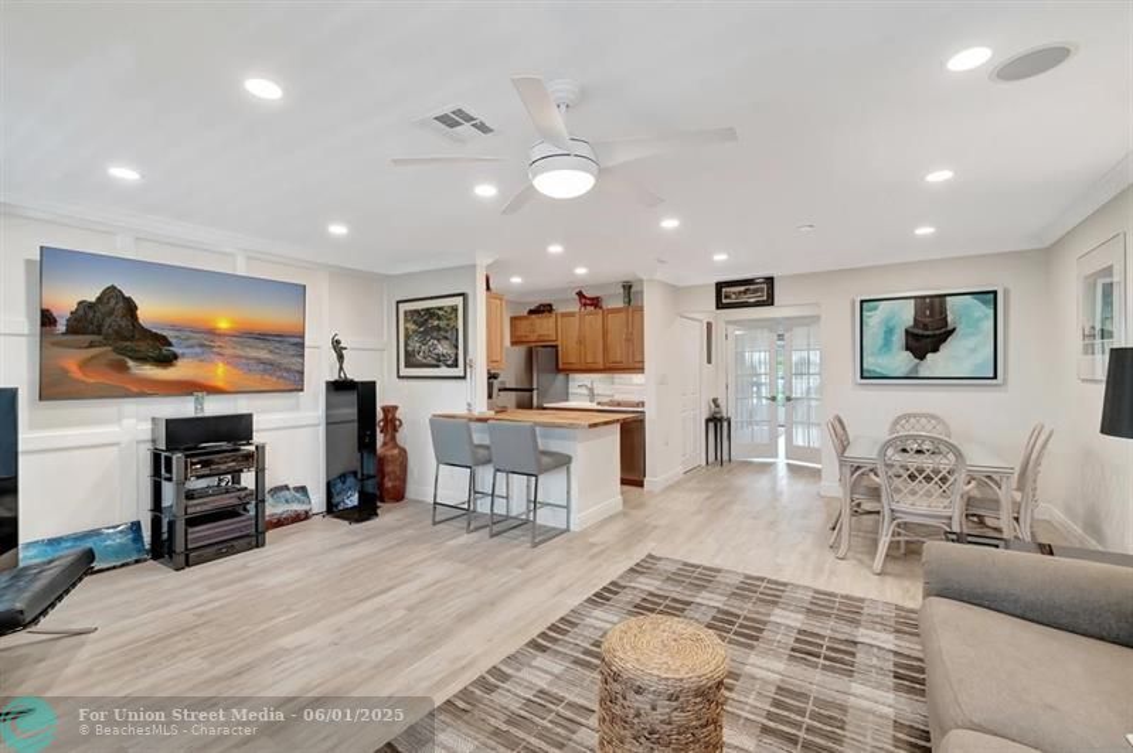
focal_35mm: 15
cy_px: 376
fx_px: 472
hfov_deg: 100.4
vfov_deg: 77.2
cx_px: 566
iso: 1000
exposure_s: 1/13
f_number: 8
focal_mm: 10
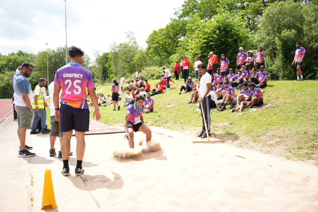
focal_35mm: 31
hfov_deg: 59.7
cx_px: 159
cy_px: 106
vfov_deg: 41.8
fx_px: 277
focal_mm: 31.4
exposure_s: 1/2000
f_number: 2.8
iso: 250
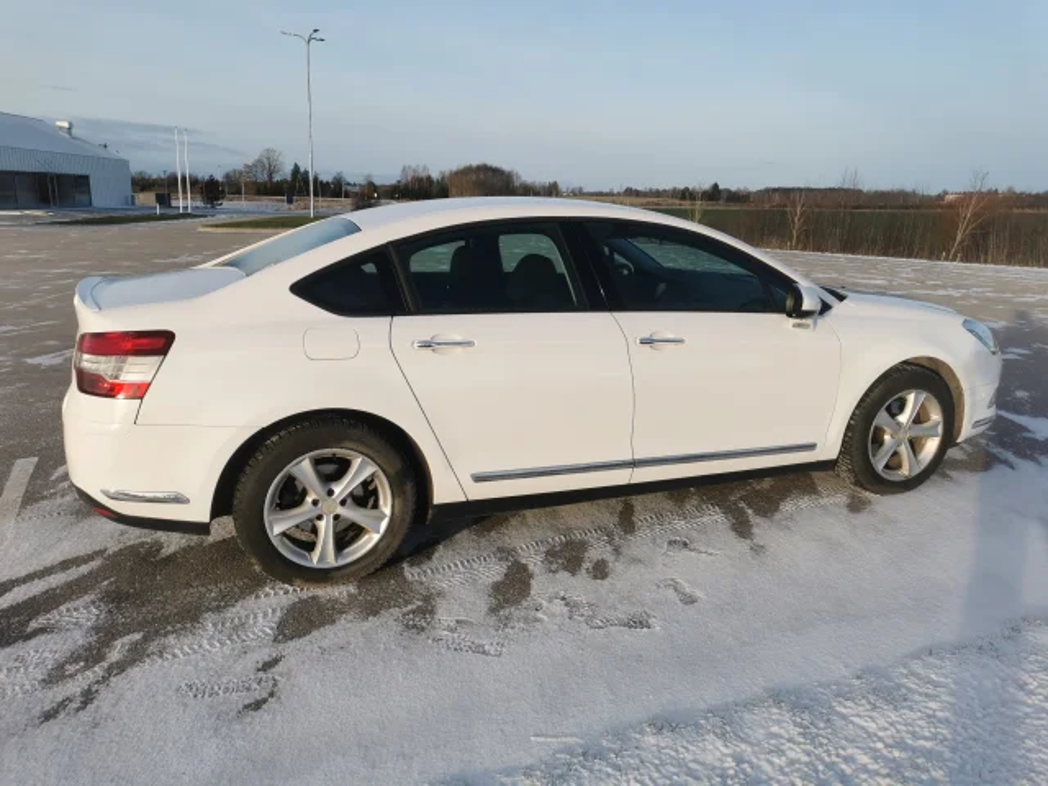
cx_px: 524
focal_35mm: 27
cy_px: 393
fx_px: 817
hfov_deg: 65.3
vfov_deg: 51.4
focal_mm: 5.58
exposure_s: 1/1605
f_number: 1.8
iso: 50
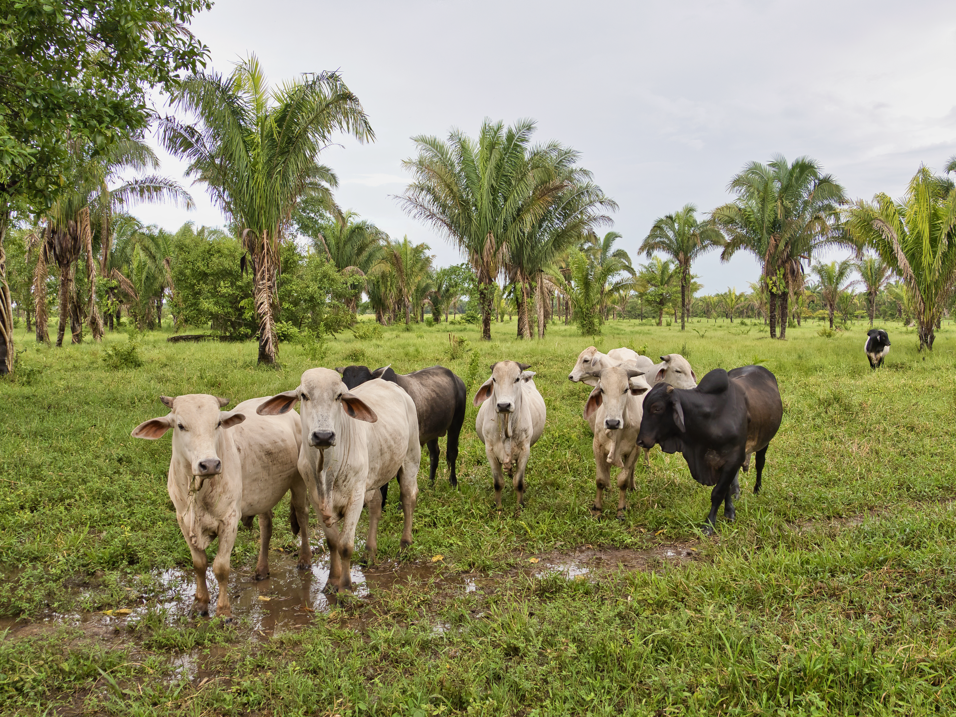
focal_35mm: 30
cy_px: 358
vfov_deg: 46.8
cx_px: 478
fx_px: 828
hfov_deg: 60.0
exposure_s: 1/80
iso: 200
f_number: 4.5
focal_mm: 15
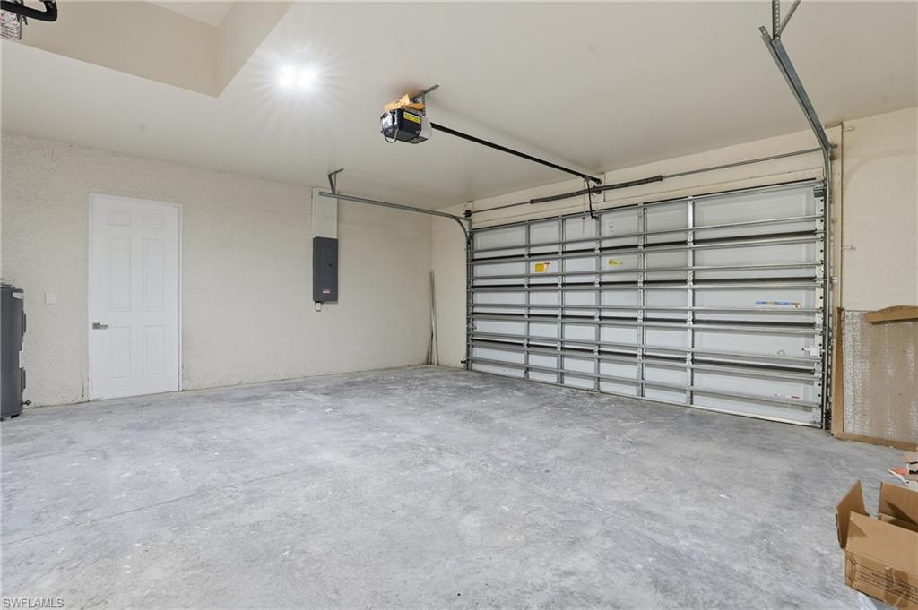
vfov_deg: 73.7
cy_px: 305
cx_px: 459
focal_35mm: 16
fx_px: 408
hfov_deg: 96.8
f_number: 9
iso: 400
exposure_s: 1/8
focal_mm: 16
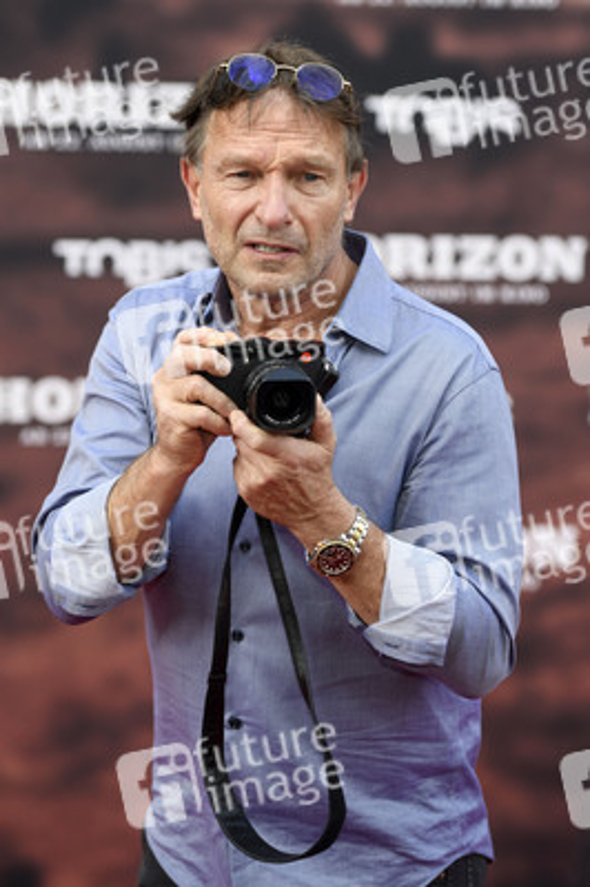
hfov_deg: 12.4
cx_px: 295
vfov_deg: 18.6
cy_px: 444
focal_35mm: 110
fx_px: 2709
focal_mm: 110
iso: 640
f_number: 2.8
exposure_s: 1/1250
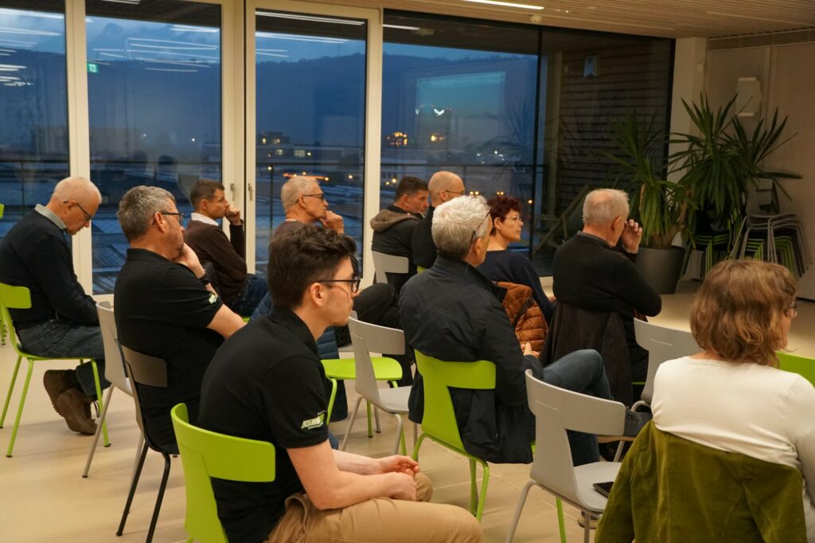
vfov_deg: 31.9
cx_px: 408
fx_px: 950
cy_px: 272
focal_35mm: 42
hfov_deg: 46.4
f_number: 4.5
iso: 3200
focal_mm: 28
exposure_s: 1/160
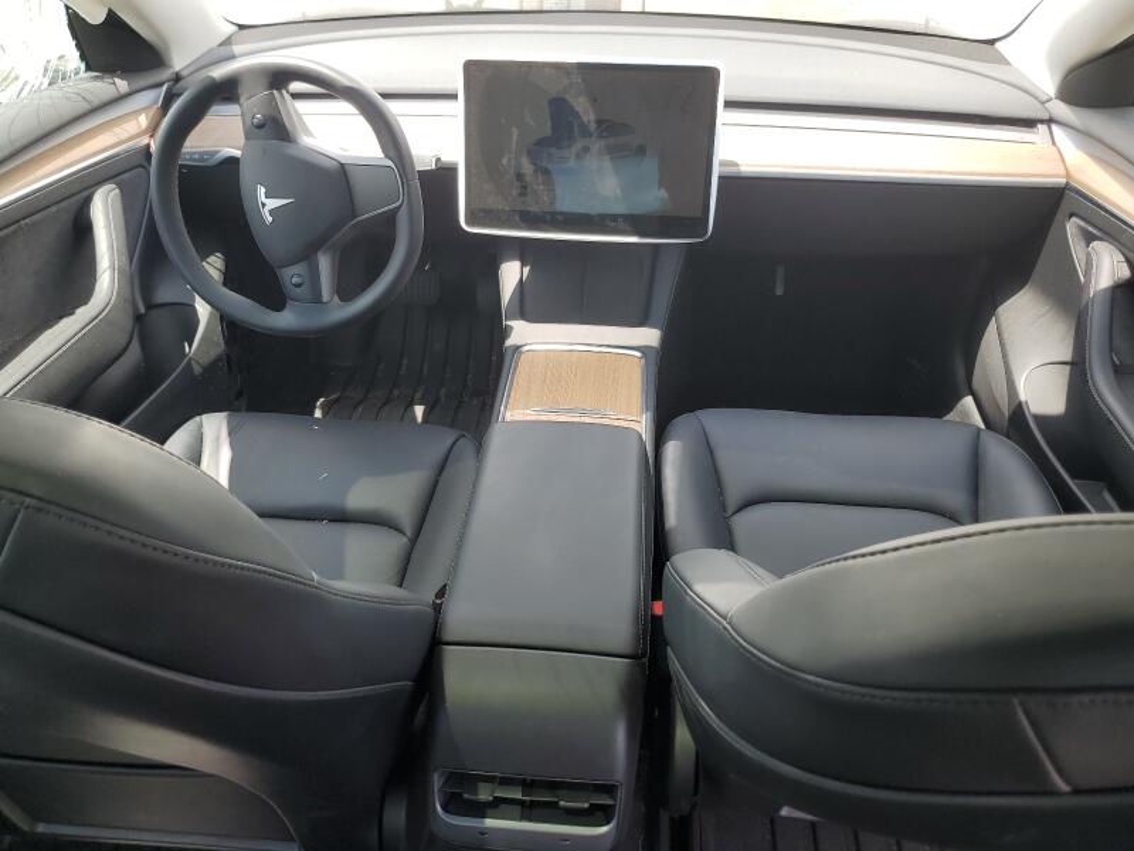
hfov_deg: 67.3
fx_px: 852
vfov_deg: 53.1
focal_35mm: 26
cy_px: 426
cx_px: 567
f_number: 1.5
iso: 50
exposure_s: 1/370
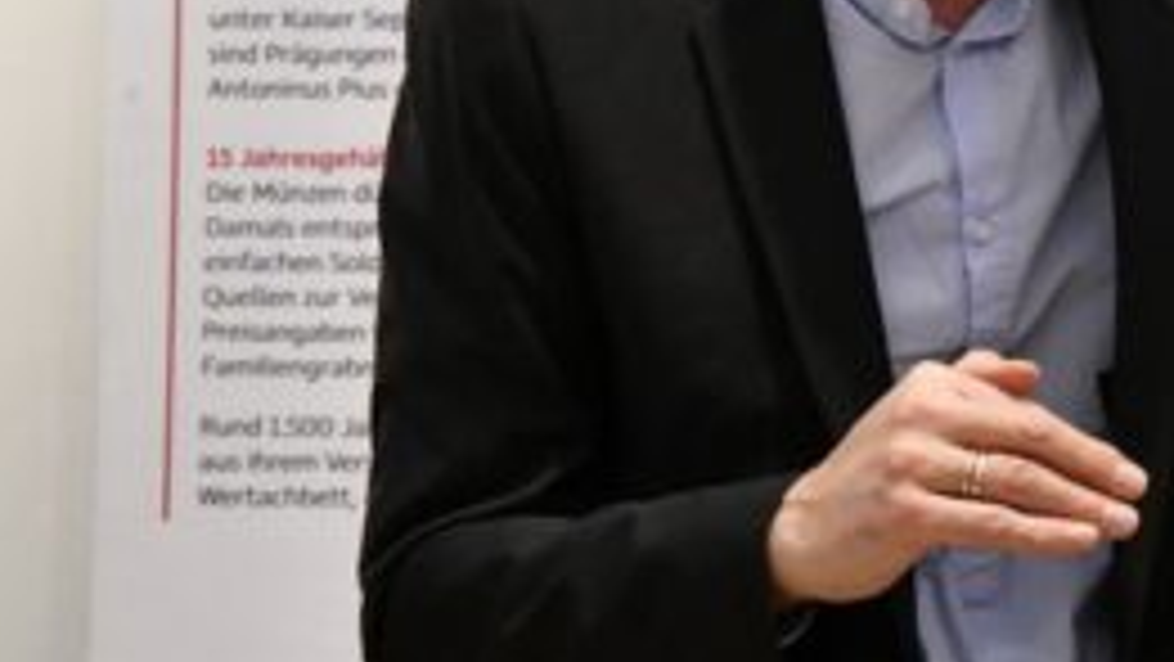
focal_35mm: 182
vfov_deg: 6.7
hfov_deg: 11.6
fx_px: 5667
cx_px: 1334
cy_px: 261
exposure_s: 1/100
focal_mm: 48
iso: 5000
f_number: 8
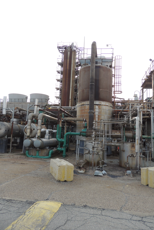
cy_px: 115
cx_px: 81
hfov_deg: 51.3
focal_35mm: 25
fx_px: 160
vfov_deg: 71.5
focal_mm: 4.3
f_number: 3
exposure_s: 1/400
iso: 100
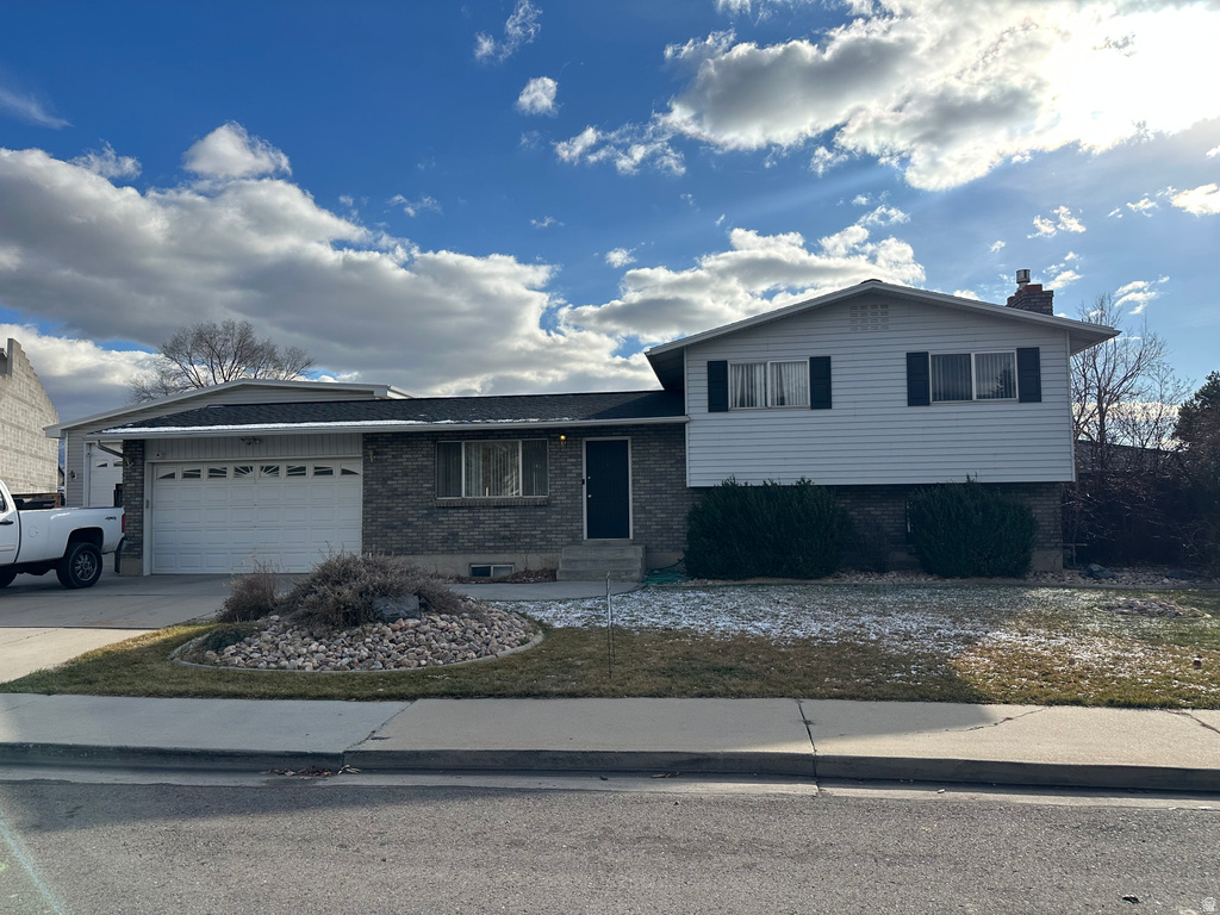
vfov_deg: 56.8
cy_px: 458
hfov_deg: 71.6
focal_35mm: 24
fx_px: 846
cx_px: 610
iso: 80
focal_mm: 6.86
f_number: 1.78
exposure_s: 1/6623
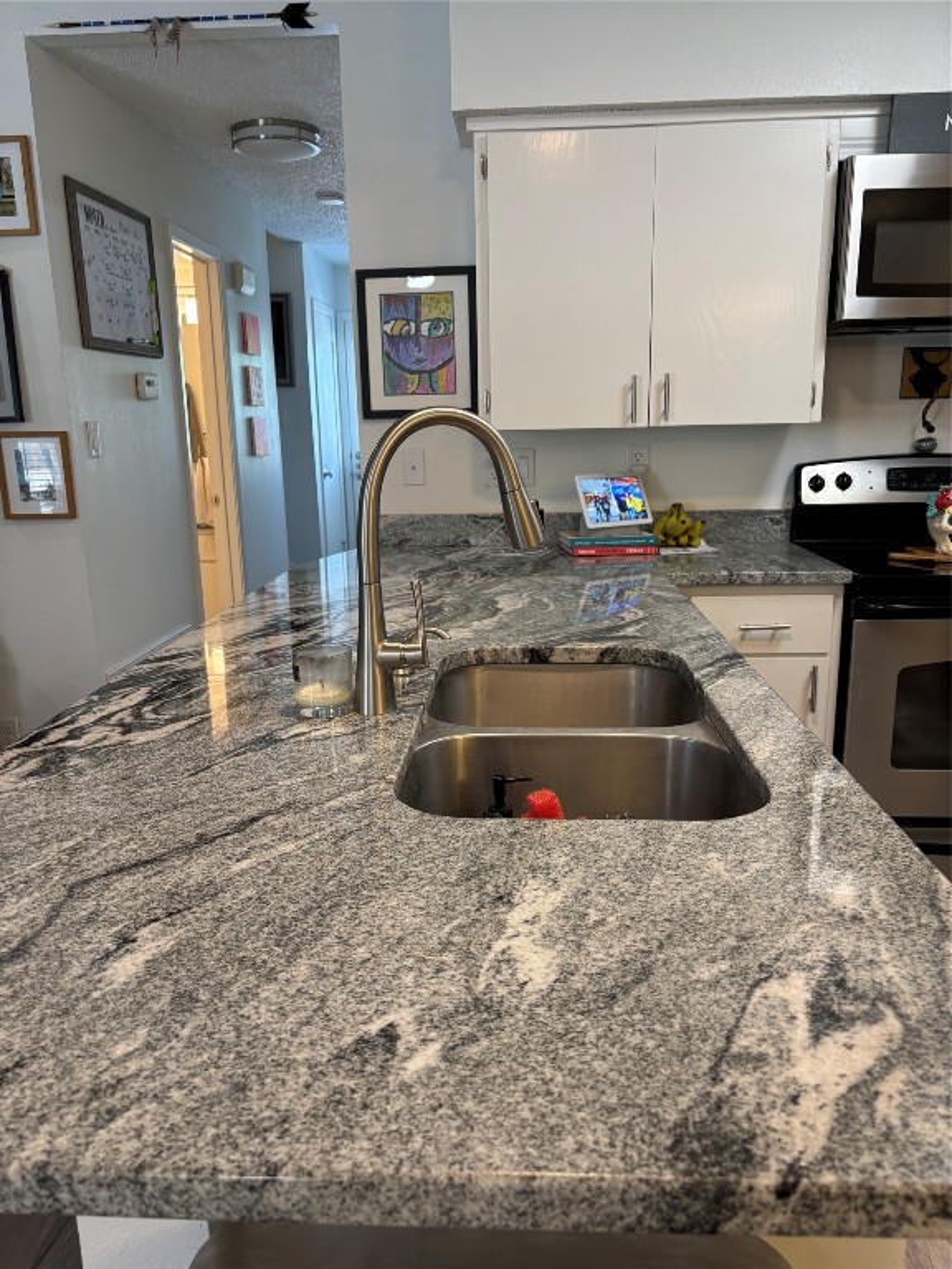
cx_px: 476
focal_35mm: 26
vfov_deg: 67.3
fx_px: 953
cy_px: 634
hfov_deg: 53.1
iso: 100
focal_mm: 5.96
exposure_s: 1/60
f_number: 1.6
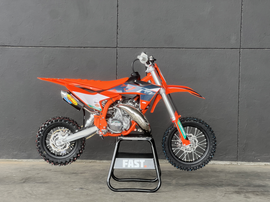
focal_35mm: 77
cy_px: 101
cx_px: 135
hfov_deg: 25.3
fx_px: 601
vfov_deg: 19.1
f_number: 2.8
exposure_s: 1/99
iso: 64
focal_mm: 9
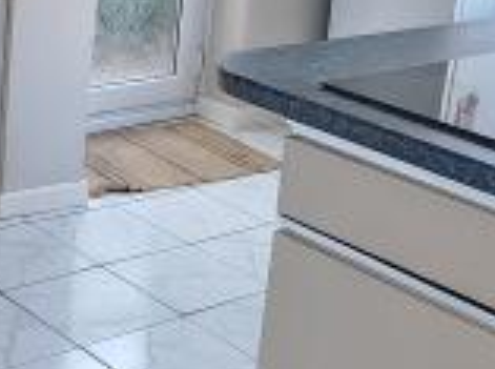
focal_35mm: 85
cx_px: 50
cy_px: -16
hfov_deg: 22.5
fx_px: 1213
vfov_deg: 16.9
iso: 200
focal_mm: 1.82
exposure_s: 1/50
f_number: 2
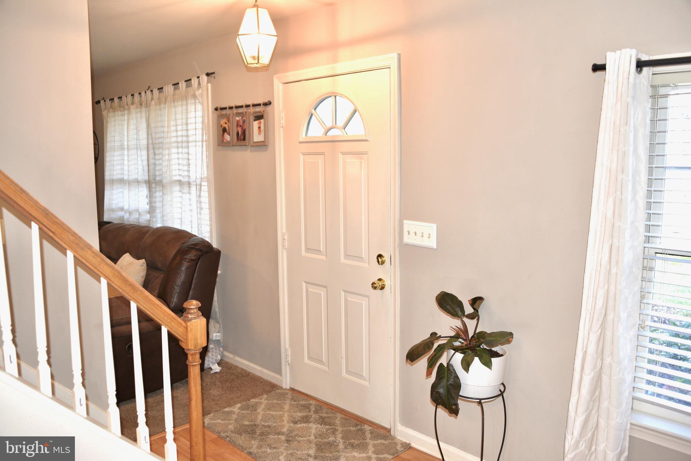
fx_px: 614
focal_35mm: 32
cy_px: 230
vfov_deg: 41.1
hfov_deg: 58.7
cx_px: 346
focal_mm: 32
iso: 800
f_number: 4.5
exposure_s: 1/80
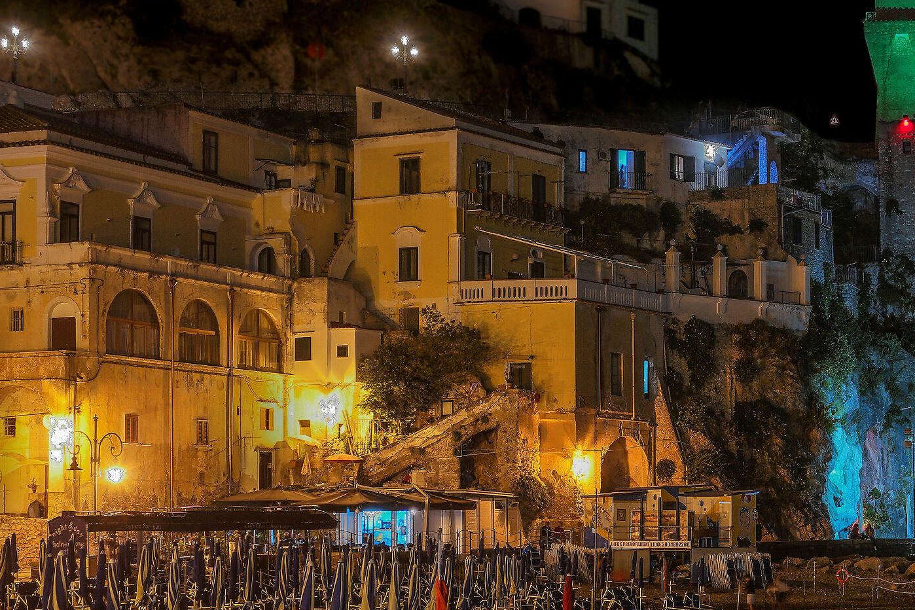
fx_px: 2313
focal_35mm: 91
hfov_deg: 22.2
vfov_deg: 15.0
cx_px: 645
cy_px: 400
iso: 100
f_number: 7.1
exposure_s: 5
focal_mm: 35
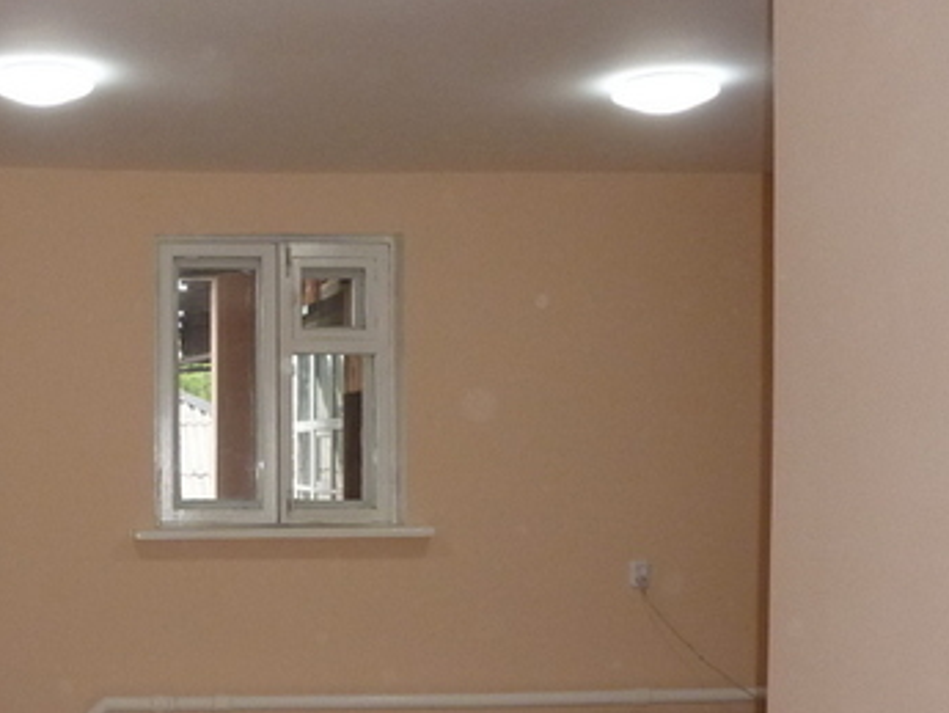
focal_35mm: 58
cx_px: 83
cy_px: 487
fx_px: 1591
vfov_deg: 25.1
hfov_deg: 31.5
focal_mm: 4.1
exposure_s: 1/30
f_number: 3.3
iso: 250
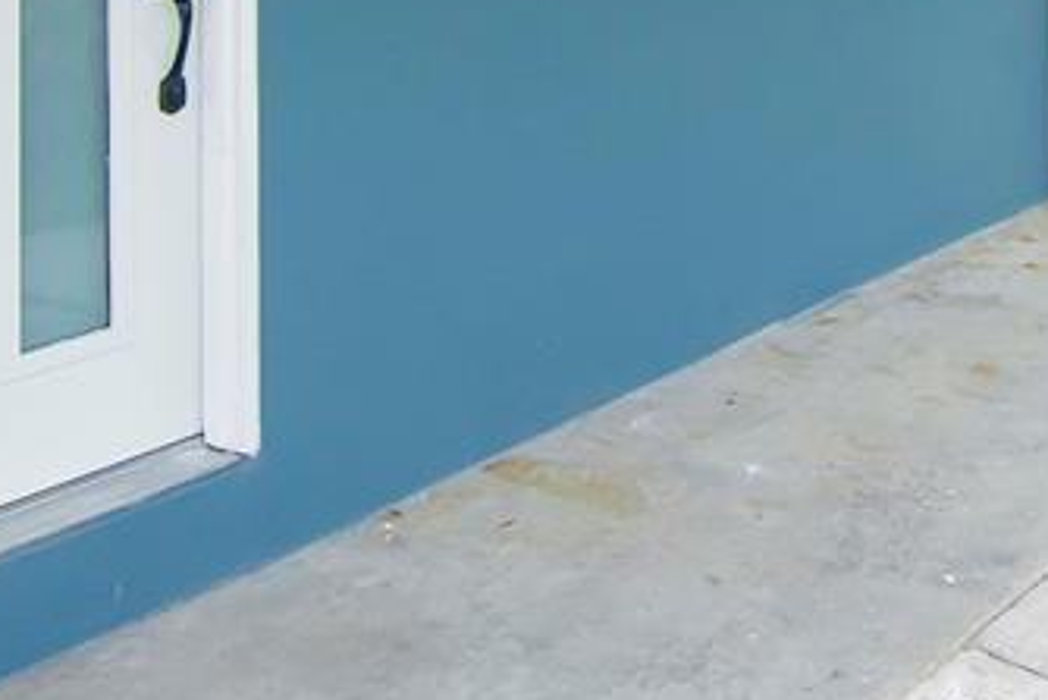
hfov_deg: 37.6
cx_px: 863
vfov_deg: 23.4
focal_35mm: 51
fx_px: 1472
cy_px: -226
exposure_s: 1/1600
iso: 640
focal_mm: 11
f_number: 4
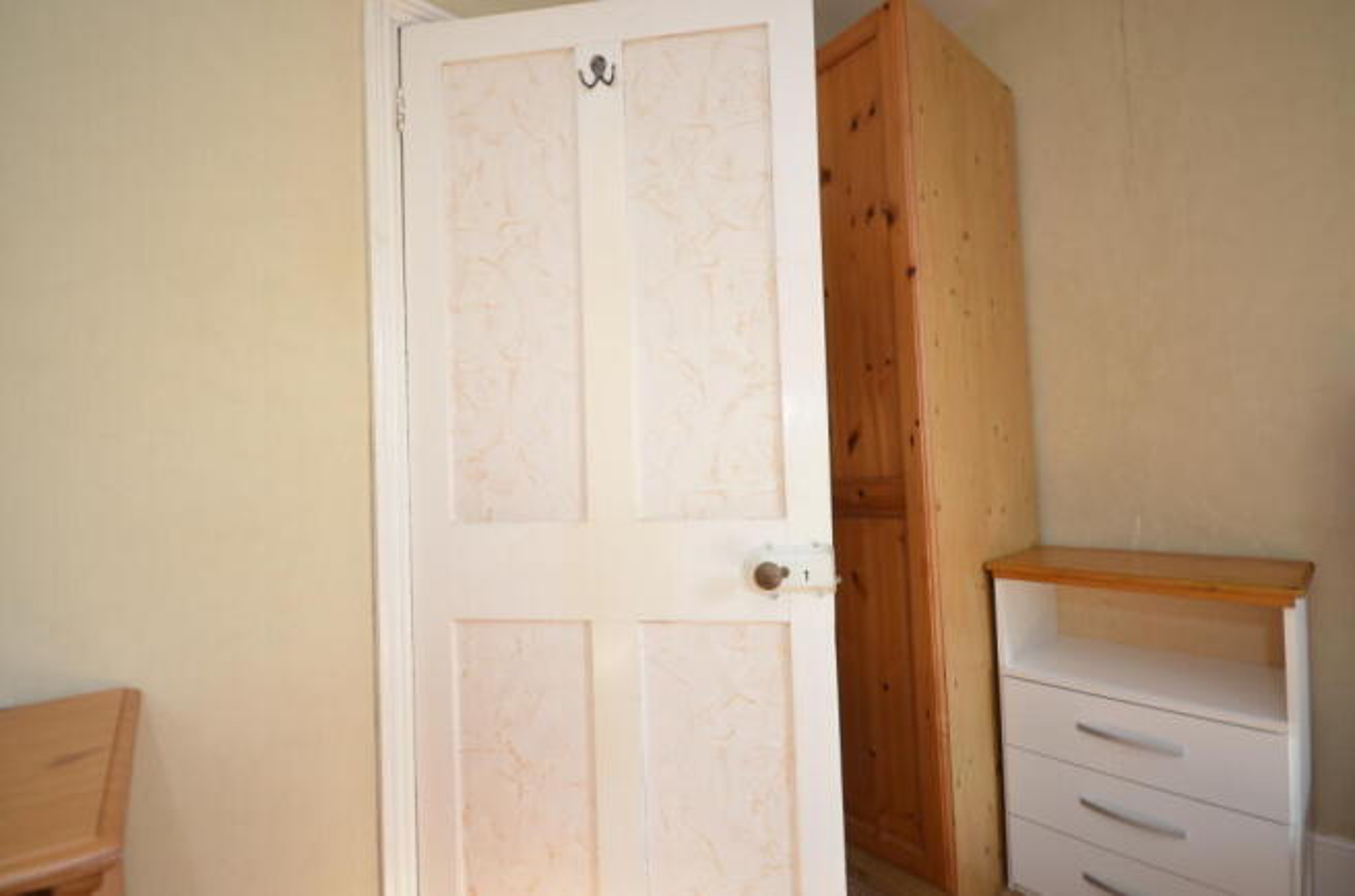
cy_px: 448
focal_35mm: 15
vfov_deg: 77.0
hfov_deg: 100.5
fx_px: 563
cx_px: 678
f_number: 4
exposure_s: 1/80
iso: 200
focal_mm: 10
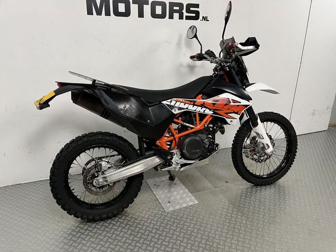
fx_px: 252
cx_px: 168
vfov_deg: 53.1
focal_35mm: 26
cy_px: 126
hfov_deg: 67.3
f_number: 1.6
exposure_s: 1/50
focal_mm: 5.1
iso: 100
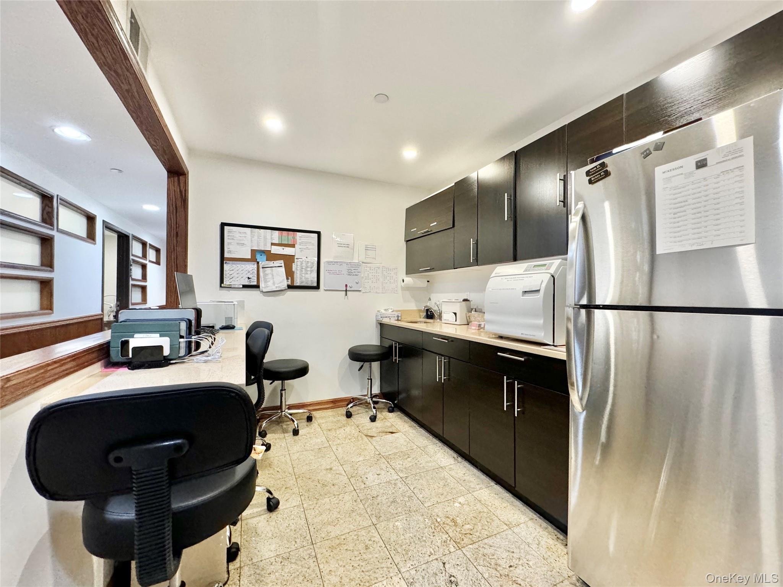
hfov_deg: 102.1
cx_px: 392
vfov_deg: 85.7
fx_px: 317
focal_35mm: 14
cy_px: 294
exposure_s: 1/60
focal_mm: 2.22
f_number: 2.2
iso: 500
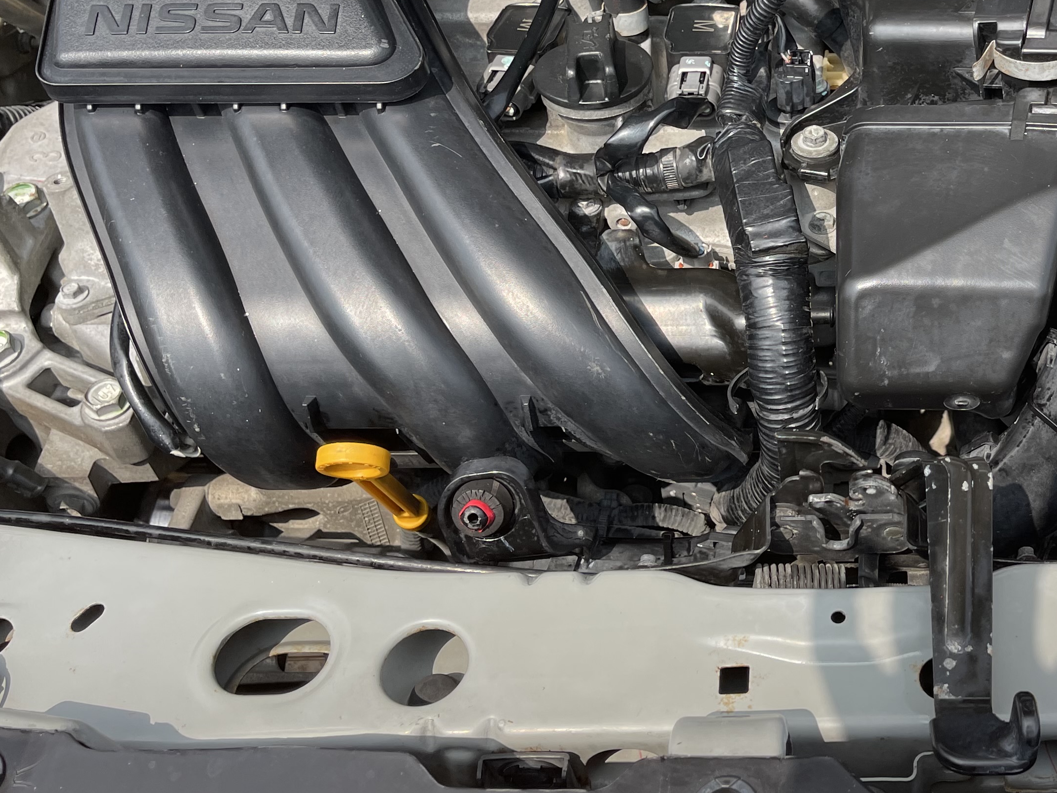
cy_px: 202
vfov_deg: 30.4
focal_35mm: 47
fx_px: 1435
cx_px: 904
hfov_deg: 38.3
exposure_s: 1/1175
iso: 32
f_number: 1.6
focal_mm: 5.1
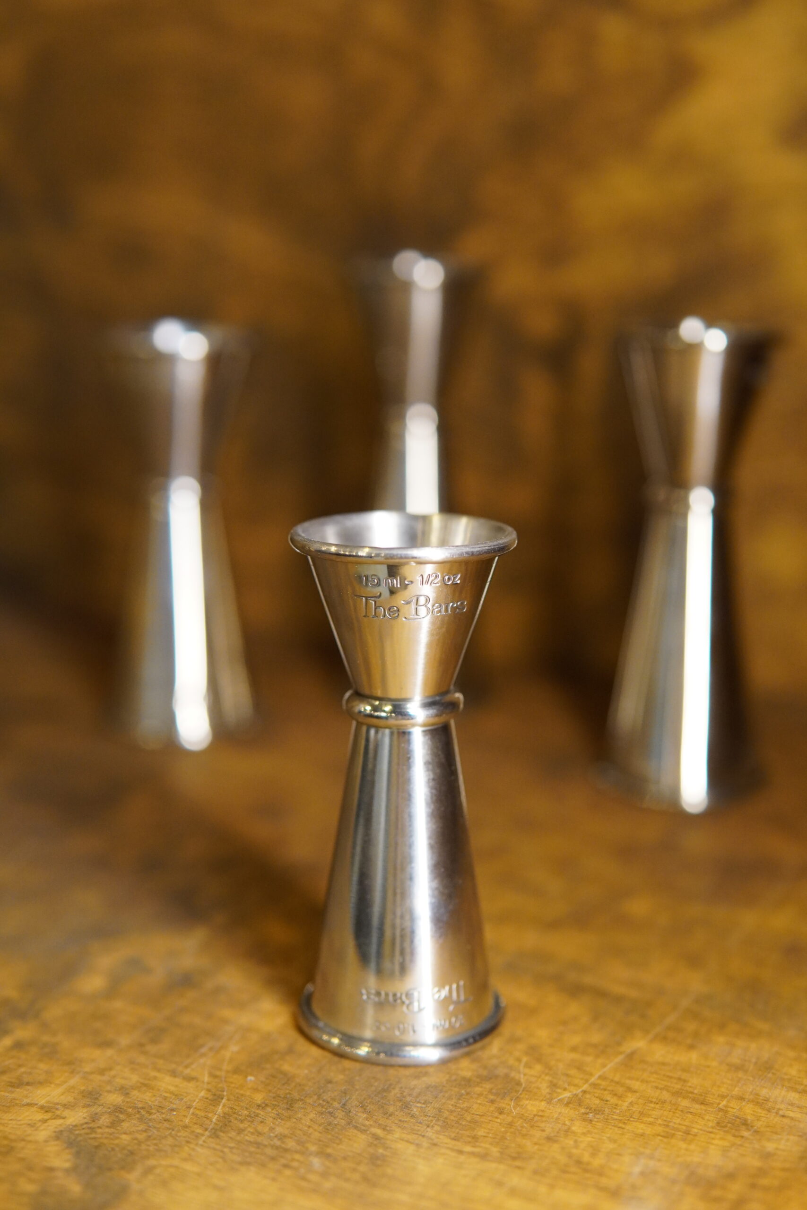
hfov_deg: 29.9
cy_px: 605
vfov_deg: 43.6
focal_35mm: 45
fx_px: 1513
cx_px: 404
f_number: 2.5
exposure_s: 1/160
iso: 1600
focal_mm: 30
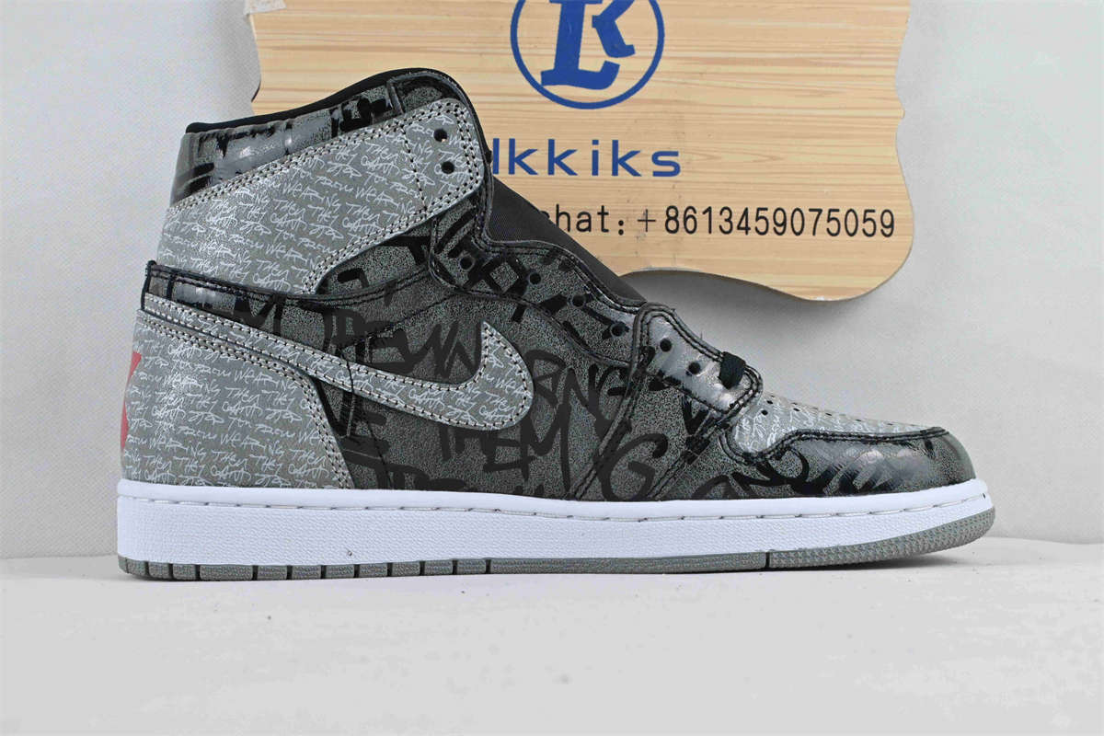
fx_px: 1449
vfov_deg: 28.5
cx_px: 552
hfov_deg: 41.7
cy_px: 368
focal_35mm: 47
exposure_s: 1/125
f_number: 10
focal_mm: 31.5
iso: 1000
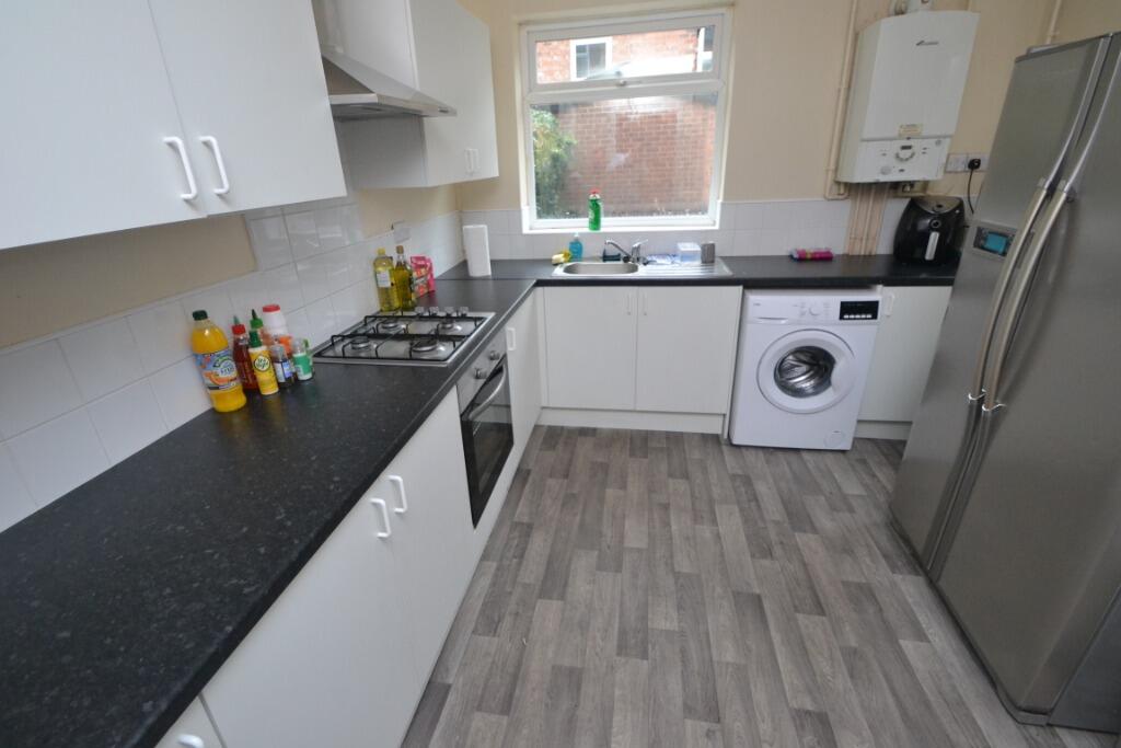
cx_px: 560
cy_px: 374
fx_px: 467
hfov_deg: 100.4
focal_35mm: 15
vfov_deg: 77.3
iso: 1600
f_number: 8
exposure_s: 1/160
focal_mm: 10
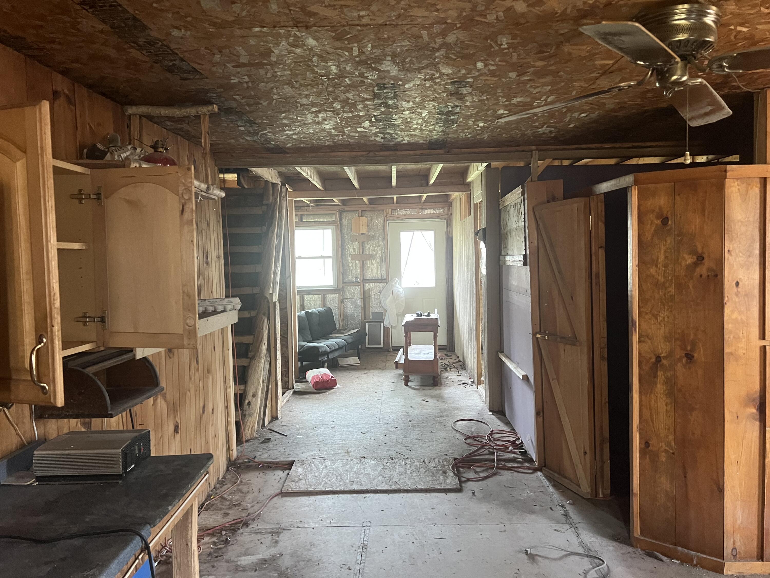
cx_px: 385
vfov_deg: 53.1
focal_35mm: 26
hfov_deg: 67.3
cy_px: 289
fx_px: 578
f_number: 1.5
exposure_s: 1/52
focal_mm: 5.7
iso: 500
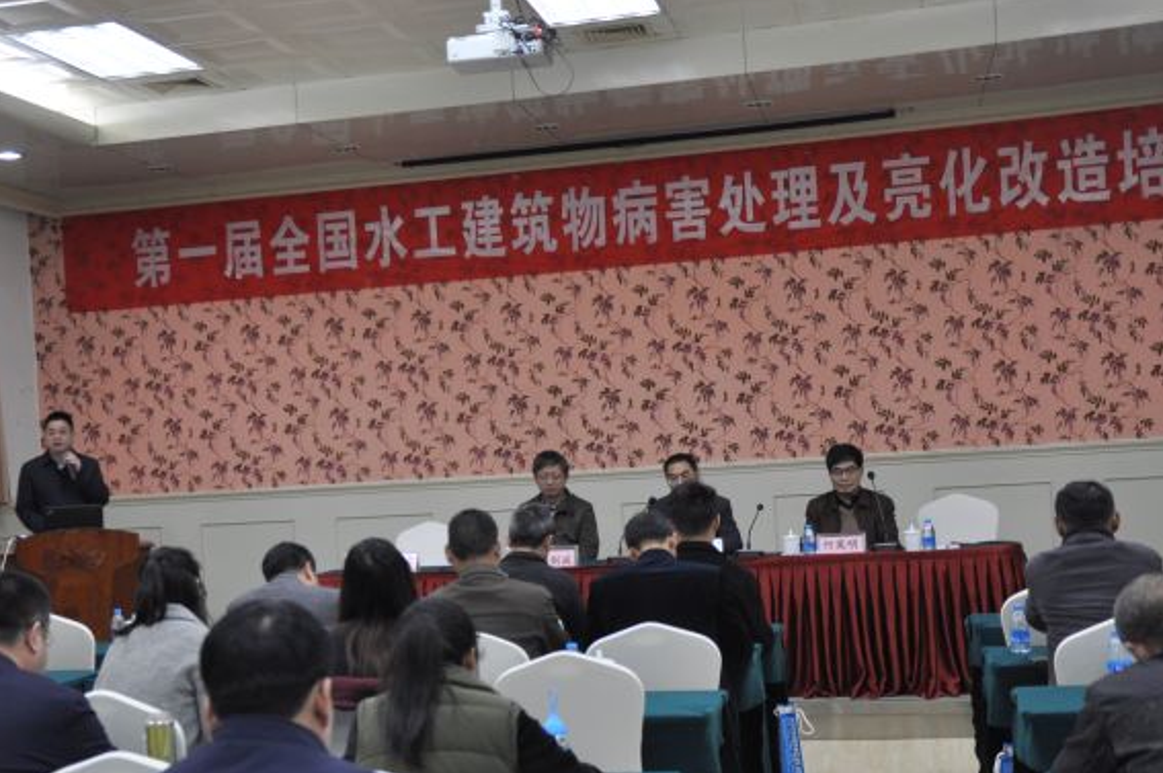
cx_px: 377
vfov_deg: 24.5
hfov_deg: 35.9
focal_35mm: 55
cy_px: 471
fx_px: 1775
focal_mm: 26
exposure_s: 1/30
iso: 360
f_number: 4
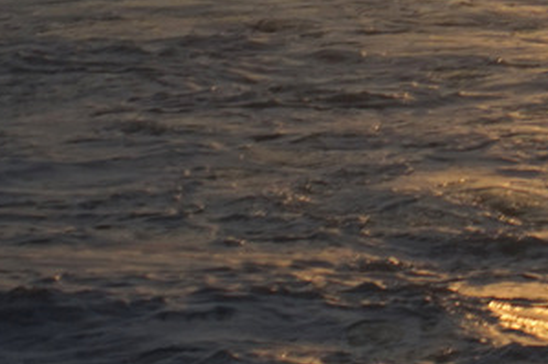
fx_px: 2738
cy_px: -682
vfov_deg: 6.9
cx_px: 1235
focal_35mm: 180
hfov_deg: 10.2
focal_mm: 28
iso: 200
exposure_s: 1/2500
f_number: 4.5
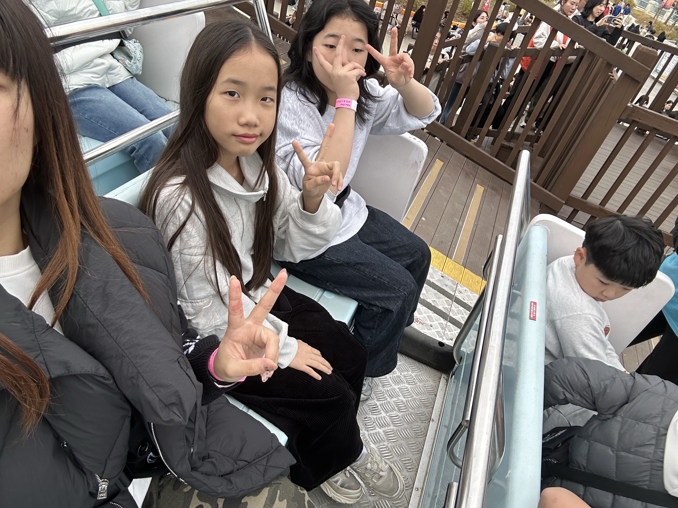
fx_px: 450
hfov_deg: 73.9
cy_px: 254
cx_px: 339
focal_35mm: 23
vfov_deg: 58.9
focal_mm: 2.69
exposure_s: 1/213
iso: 25
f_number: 1.9
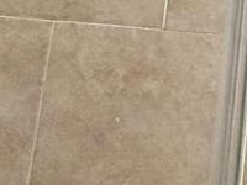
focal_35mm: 101
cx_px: 592
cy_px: -53
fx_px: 721
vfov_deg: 14.1
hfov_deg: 13.8
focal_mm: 2.22
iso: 160
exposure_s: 1/60
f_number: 2.2
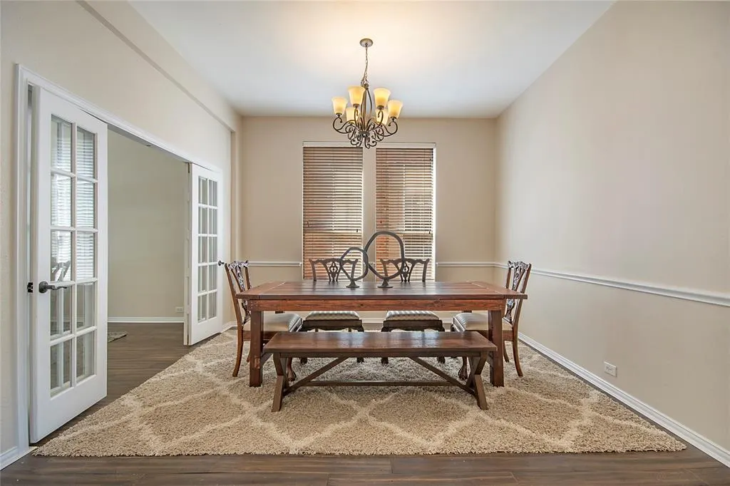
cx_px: 365
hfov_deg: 100.4
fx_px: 304
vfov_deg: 77.3
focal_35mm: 15
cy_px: 243
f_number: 11
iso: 100
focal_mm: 10
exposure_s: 1/20
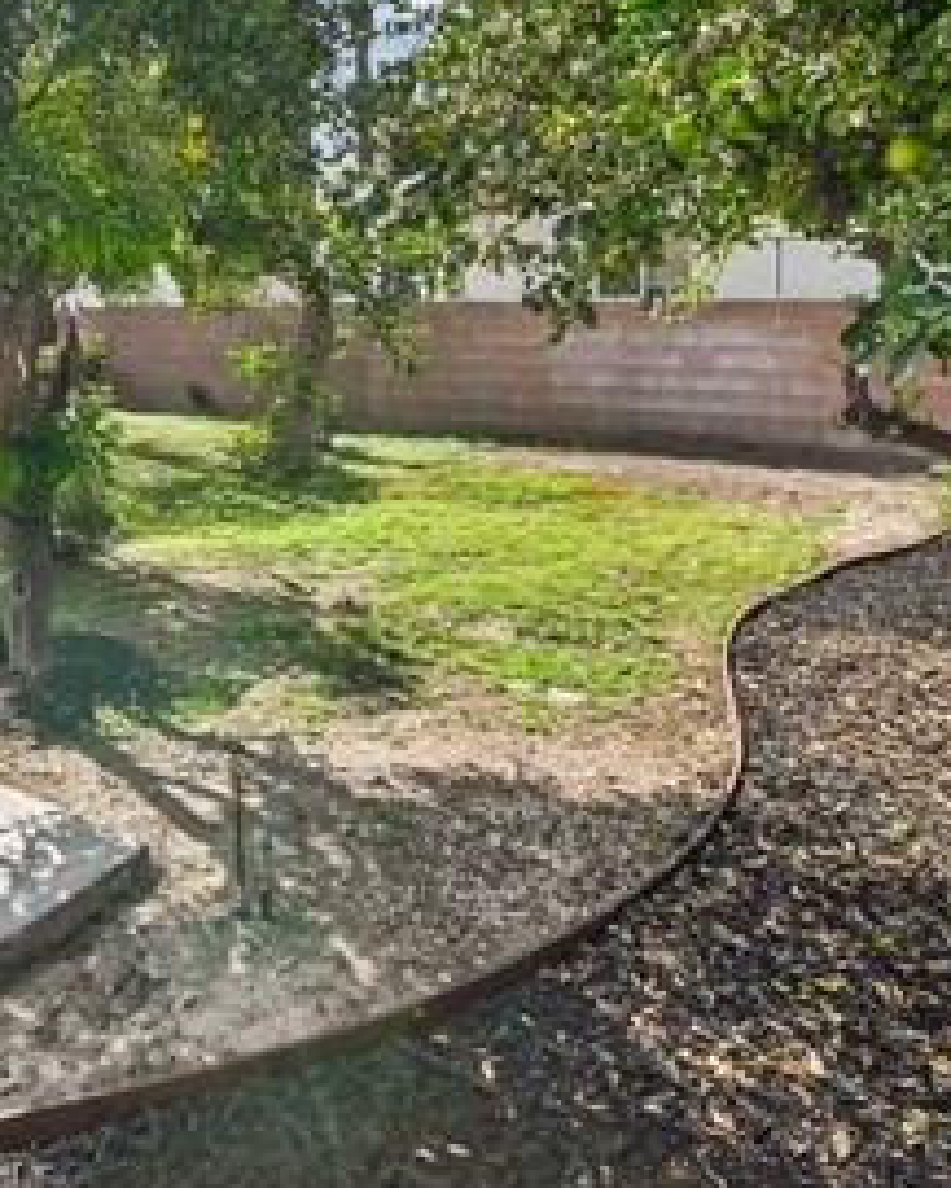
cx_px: 31
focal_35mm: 31
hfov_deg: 41.8
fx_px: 1090
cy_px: 311
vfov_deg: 54.7
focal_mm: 14
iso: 250
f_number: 22
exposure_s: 1/60
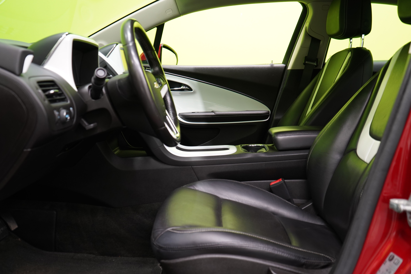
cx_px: 206
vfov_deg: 38.9
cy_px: 137
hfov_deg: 55.8
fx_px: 388
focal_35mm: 34
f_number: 4.5
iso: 1250
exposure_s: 1/25
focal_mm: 34
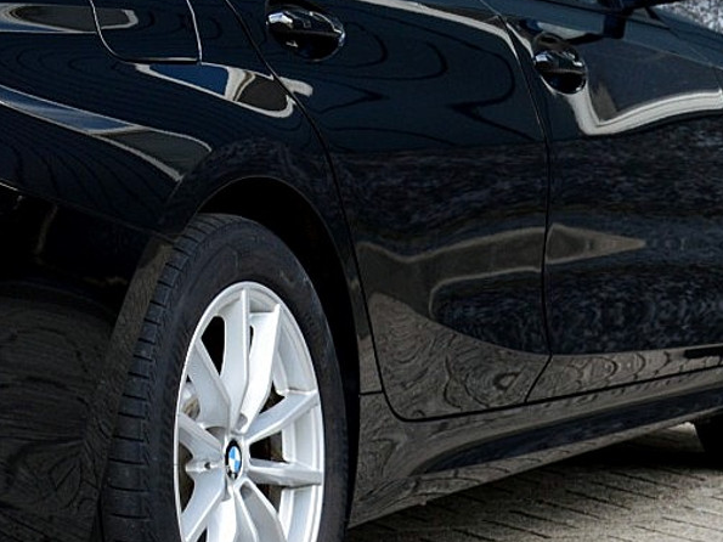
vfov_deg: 9.9
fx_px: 3111
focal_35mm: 149
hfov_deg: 12.9
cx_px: -157
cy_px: 89
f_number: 9
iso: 400
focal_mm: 32
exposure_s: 1/100
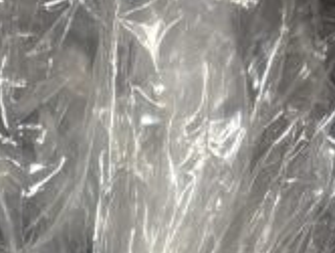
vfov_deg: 7.9
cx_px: -206
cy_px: 775
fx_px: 1551
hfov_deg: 11.7
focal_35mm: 160
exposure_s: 1/50
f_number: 1.6
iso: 160
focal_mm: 5.96
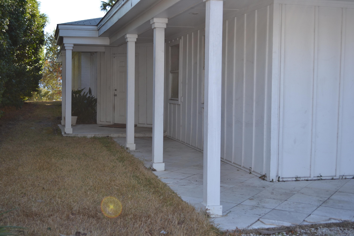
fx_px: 472
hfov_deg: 41.1
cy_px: 118
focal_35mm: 48
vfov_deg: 28.1
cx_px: 177
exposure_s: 1/125
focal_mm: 32
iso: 100
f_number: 5.6
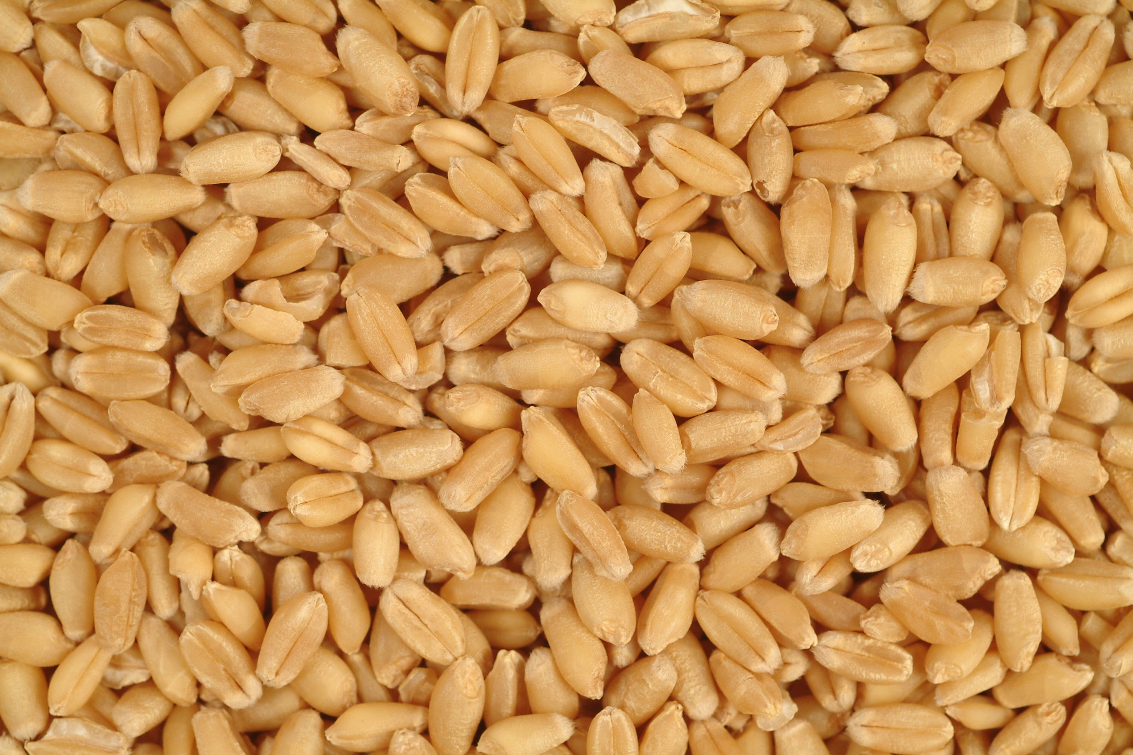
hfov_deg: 23.0
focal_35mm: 88
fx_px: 2785
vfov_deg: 15.4
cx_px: 566
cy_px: 378
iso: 100
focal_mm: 59
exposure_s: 1/125
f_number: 11
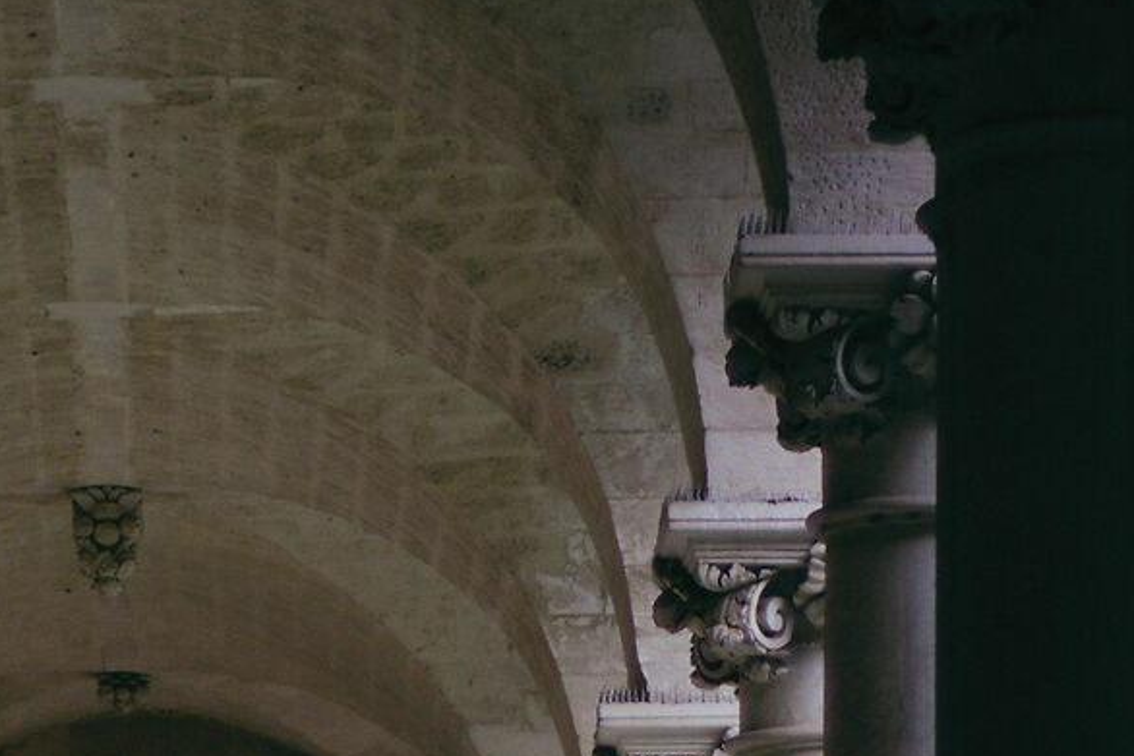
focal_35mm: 307
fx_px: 9672
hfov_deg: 6.7
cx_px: 85
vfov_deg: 4.5
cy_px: 1152
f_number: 1.7
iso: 200
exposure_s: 1/640
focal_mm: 50
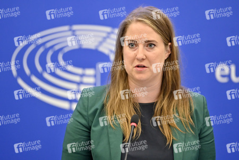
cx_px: 120
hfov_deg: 10.3
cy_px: 80
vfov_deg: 6.9
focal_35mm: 200
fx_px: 1328
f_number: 2.8
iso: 2000
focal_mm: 200
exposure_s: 1/320
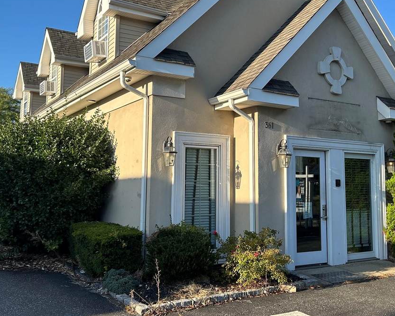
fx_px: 456
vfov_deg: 38.1
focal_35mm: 39
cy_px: 130
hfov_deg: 46.8
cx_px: 216
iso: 50
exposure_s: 1/1724
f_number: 1.5
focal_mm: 5.7
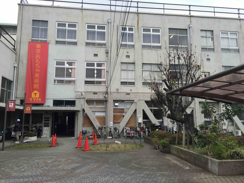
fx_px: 204
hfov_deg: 61.7
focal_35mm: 29
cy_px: 92
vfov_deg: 48.2
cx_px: 122
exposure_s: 1/590
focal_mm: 4.15
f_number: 2.2
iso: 32
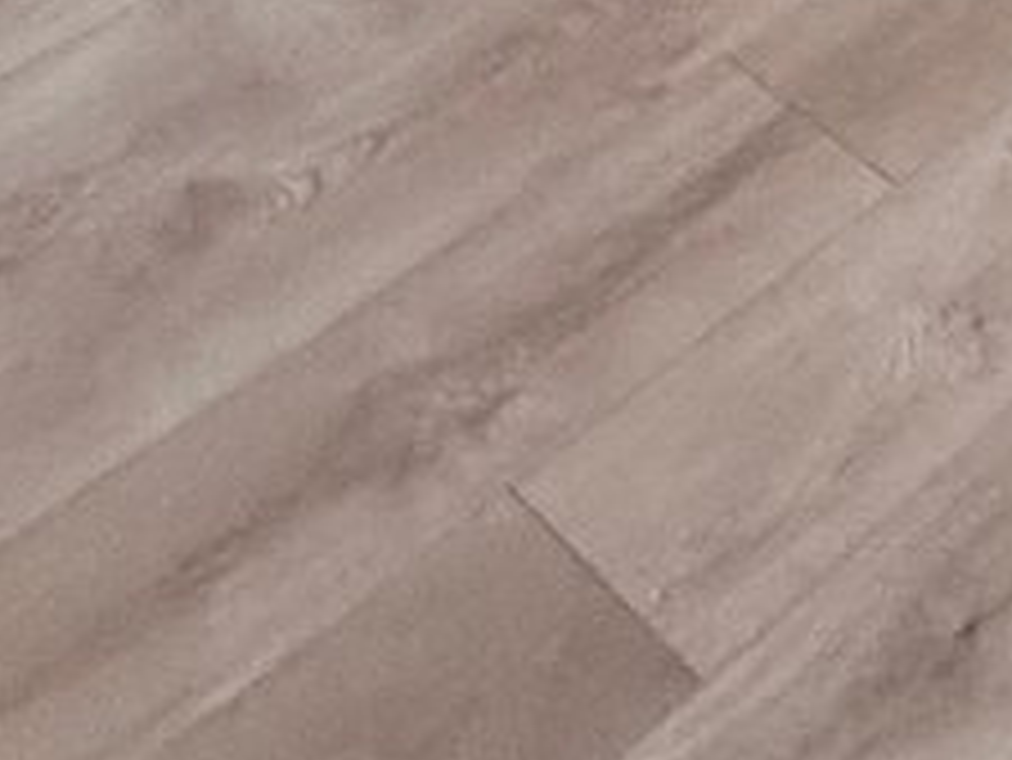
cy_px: -1680
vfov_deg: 10.2
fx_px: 2750
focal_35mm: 94
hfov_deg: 20.4
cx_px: 938
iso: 320
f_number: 2.2
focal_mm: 2.22
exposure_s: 1/99
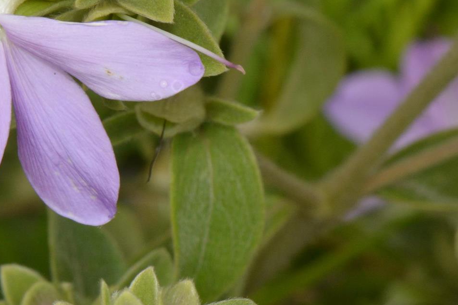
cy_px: 43
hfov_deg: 5.9
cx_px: 9
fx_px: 4415
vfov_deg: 4.0
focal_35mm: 347
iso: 640
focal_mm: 105
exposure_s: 1/200
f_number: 20
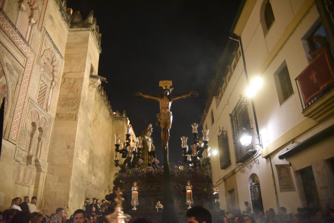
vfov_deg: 45.0
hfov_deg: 63.6
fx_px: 269
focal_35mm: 29
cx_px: 167
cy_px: 112
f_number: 3.5
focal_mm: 29
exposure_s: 1/200
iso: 12800
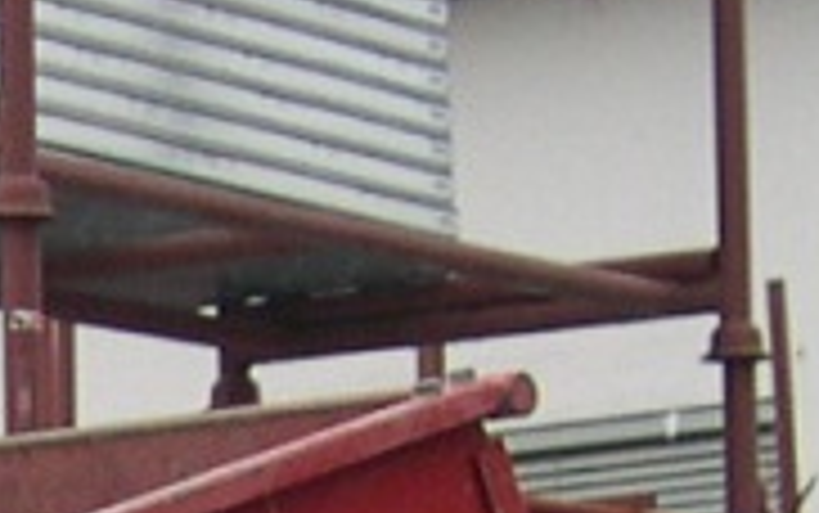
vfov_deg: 4.0
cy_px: 1550
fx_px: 7102
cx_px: -1134
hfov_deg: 6.3
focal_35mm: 318
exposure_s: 1/88.9
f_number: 2.9
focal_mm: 9
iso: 100
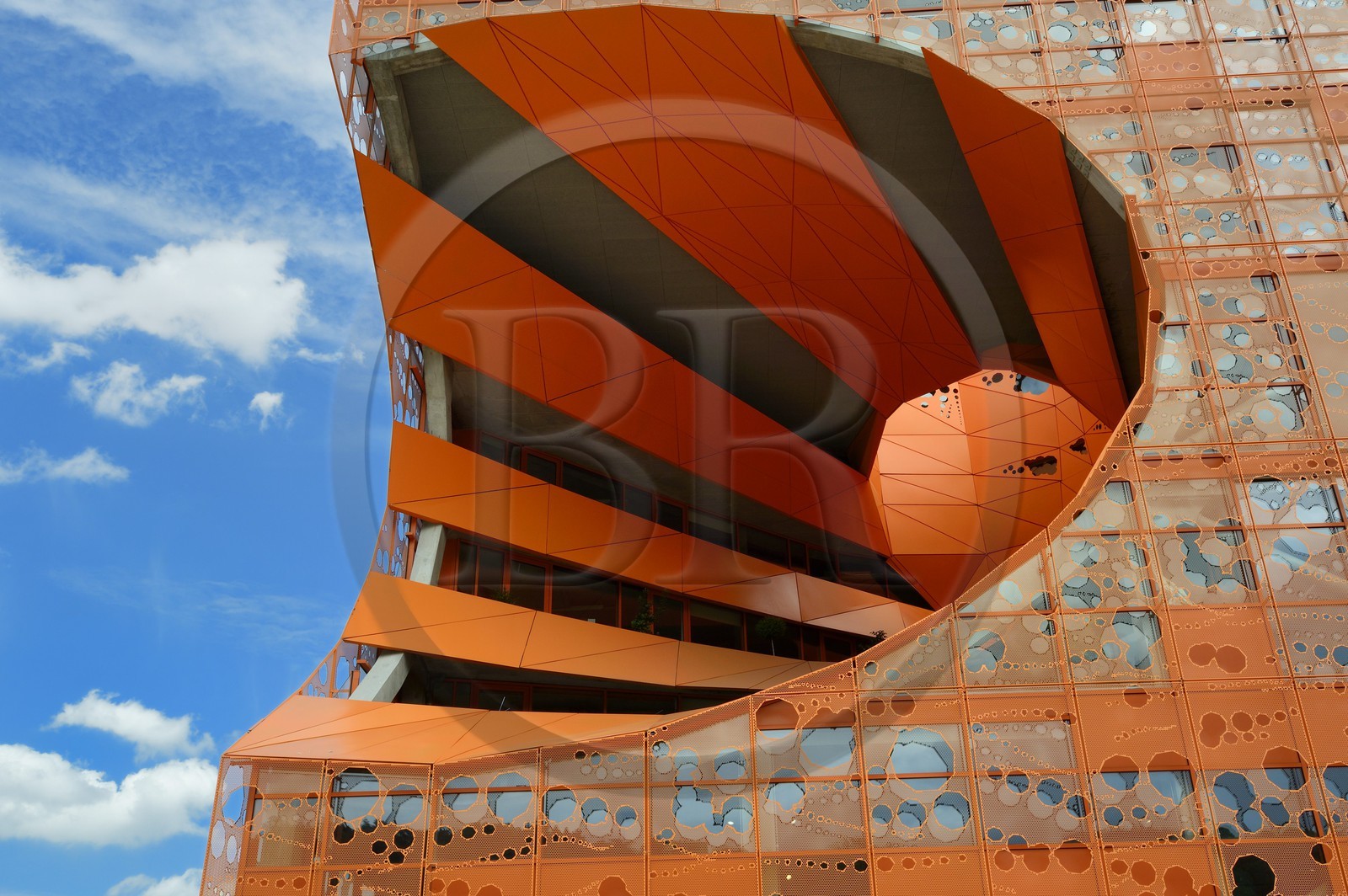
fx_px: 1309
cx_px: 674
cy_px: 448
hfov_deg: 54.5
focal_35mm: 35
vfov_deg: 37.8
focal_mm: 35
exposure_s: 1/200
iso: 400
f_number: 14
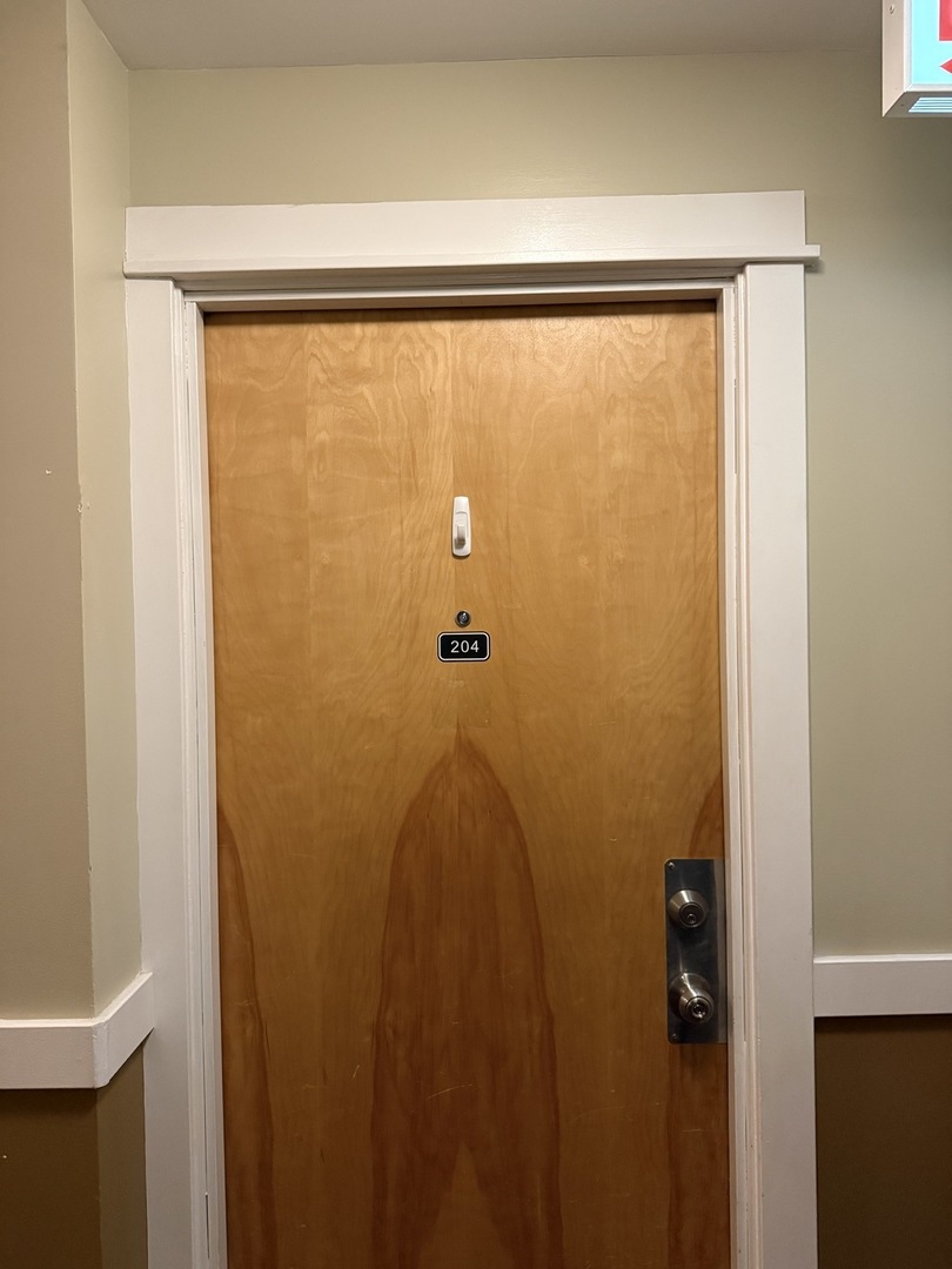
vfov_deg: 71.6
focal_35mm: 24
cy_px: 634
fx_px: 880
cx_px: 476
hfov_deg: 56.8
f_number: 1.78
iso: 800
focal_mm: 6.76
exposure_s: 1/40
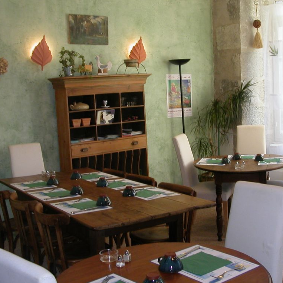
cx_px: 175
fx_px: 472
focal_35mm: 51
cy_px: 142
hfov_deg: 33.2
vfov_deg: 33.4
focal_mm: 6.6
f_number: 2.9
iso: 100
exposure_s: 1/30
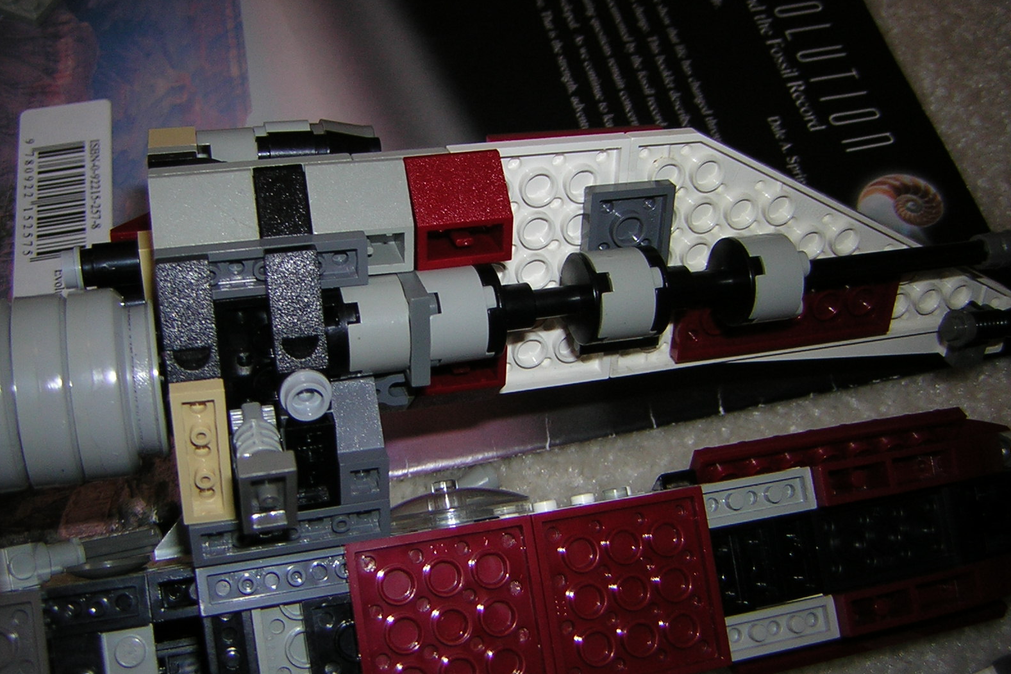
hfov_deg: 50.7
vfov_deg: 35.0
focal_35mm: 38
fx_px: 1067
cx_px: 507
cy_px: 342
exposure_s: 1/60.1
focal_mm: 4.7
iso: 50
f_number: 2.6
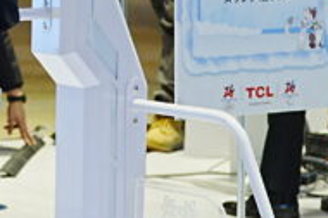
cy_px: -164
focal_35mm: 378
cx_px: -373
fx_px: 3438
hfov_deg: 5.3
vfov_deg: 3.6
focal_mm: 70
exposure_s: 1/100
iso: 500
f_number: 2.8
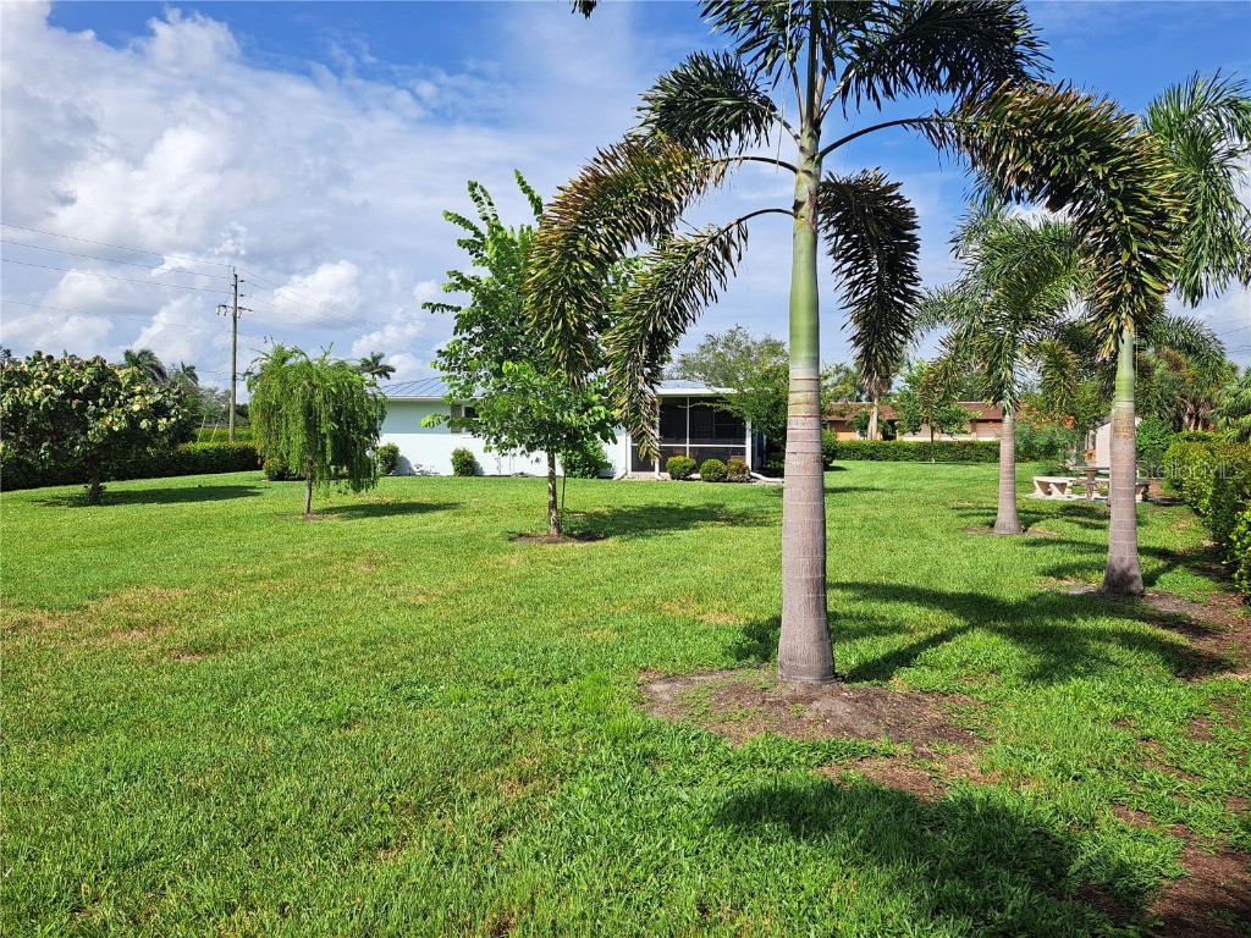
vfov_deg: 56.8
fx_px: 867
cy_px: 469
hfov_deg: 71.6
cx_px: 626
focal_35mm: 24
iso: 50
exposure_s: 1/1866
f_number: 1.8
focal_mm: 5.23
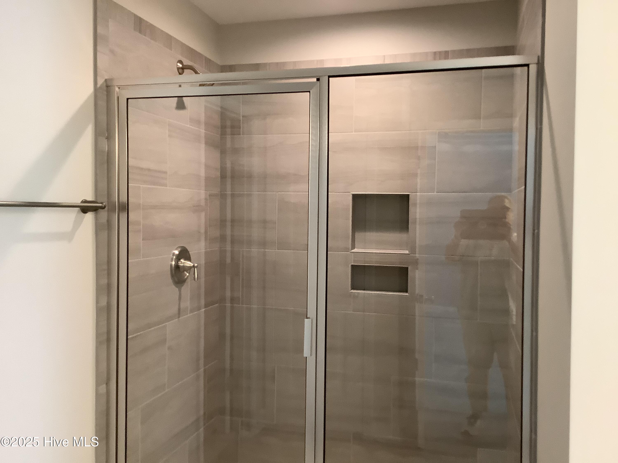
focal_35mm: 31
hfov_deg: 58.4
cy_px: 232
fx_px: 553
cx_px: 309
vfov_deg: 45.4
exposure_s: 1/60
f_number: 2.4
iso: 250
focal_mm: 3.3
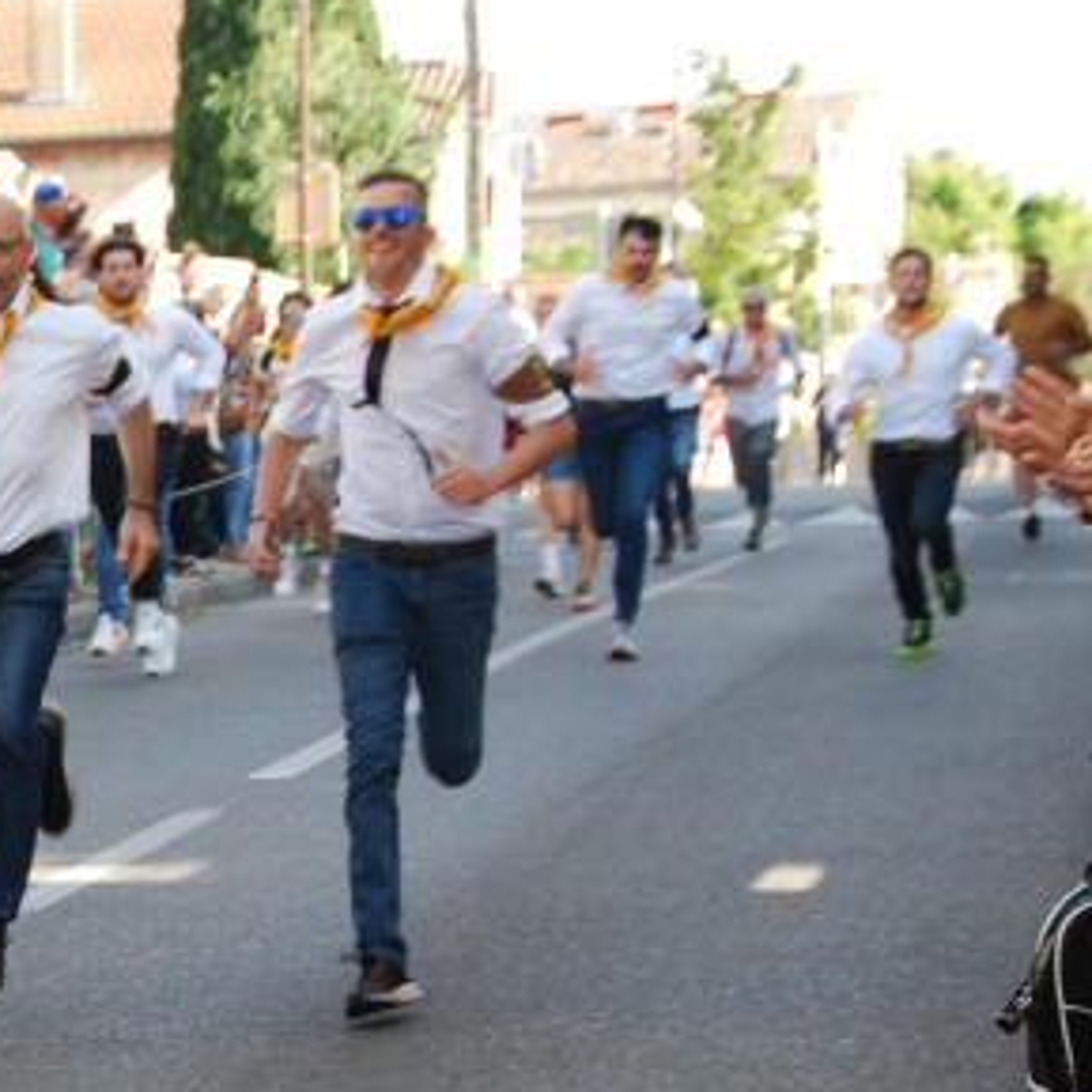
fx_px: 5354
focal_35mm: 150
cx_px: -482
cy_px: 933
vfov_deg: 11.6
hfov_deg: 11.2
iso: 400
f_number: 7.1
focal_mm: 38
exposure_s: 1/200
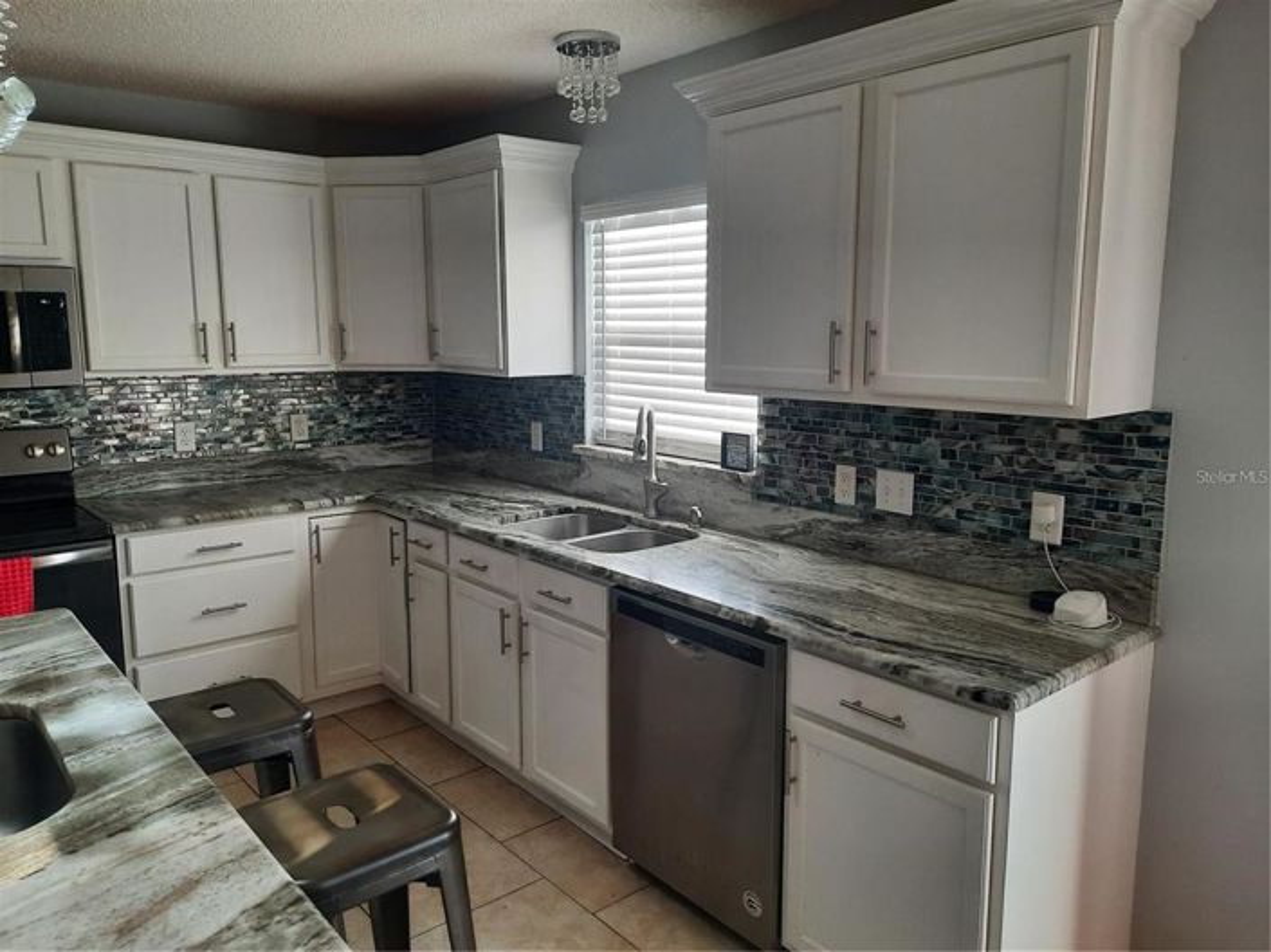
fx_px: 917
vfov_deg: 54.8
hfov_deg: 69.4
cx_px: 636
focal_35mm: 25
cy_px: 476
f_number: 2
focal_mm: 4.6
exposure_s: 1/60
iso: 100
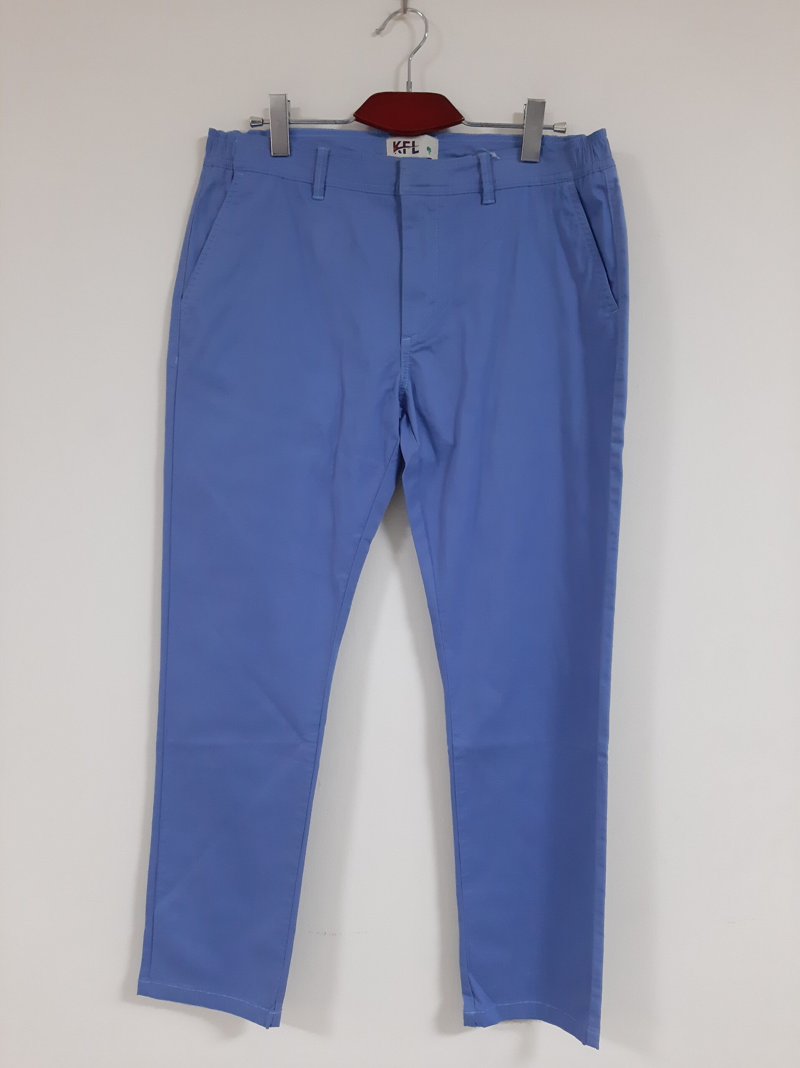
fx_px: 802
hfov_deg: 53.0
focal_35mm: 26
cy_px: 534
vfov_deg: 67.3
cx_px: 400
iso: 320
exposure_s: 1/50
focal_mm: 3.93
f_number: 1.7
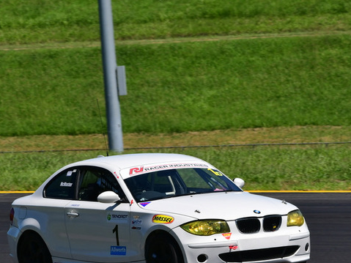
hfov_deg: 4.1
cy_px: 147
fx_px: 4886
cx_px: 182
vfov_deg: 3.1
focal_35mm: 482
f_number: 11
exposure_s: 1/640
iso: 320
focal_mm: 200
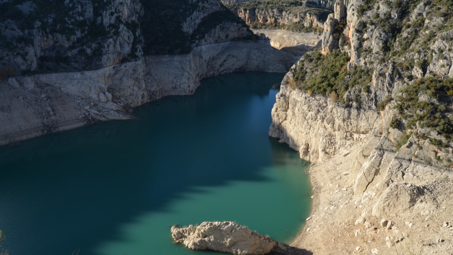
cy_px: 125
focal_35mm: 32
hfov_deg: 61.0
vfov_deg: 36.7
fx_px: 384
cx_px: 231
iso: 200
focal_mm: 20
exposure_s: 1/250
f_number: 8
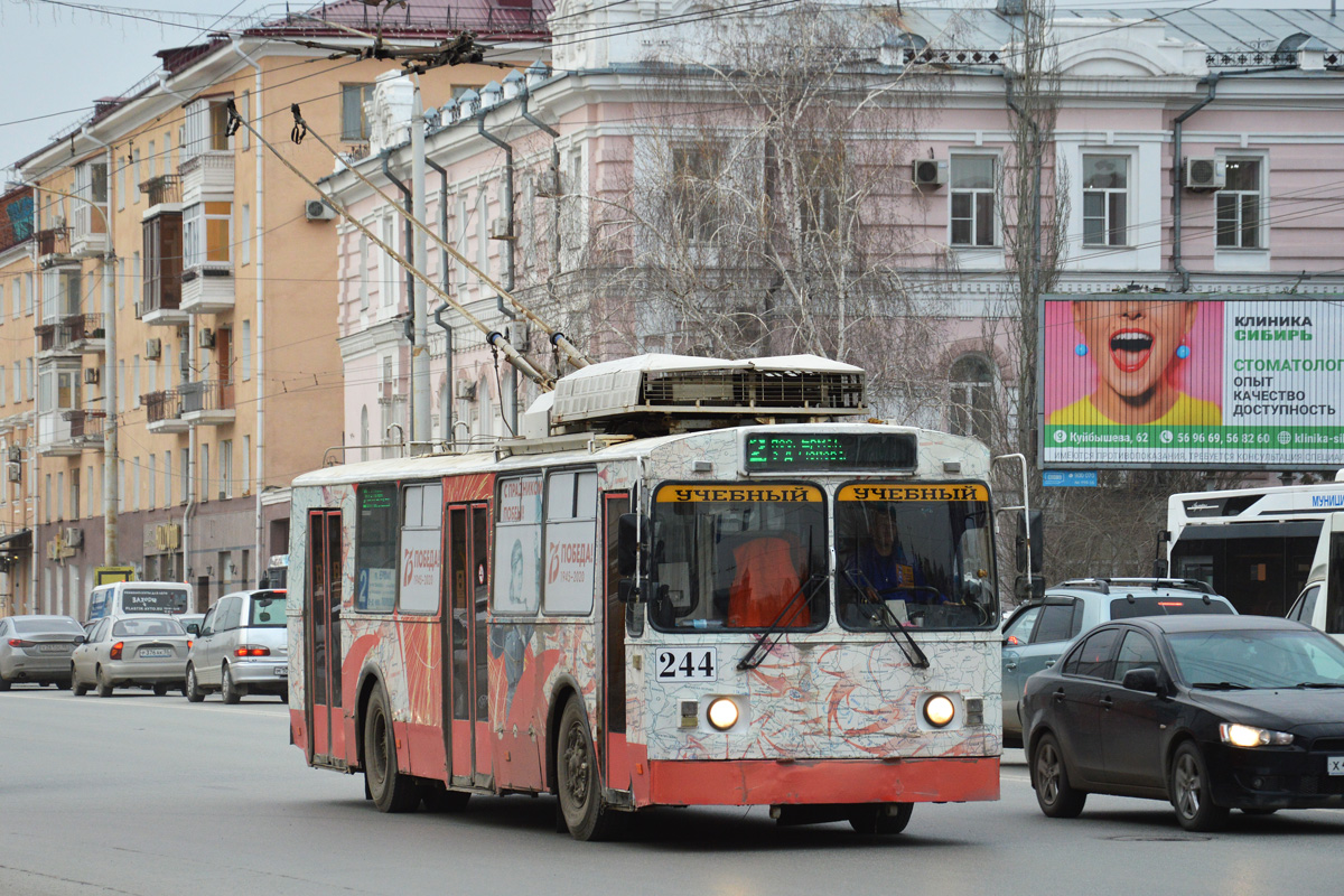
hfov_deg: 15.2
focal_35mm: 135
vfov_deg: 10.2
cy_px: 448
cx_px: 672
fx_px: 5040
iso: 400
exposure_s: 1/320
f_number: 6.3
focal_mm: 90
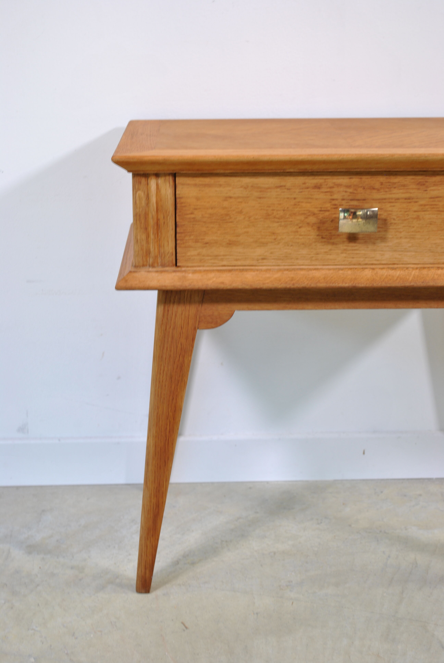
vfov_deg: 33.4
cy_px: 332
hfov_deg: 22.7
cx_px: 222
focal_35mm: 60
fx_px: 1107
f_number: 7.1
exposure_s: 1/20
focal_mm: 40
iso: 200
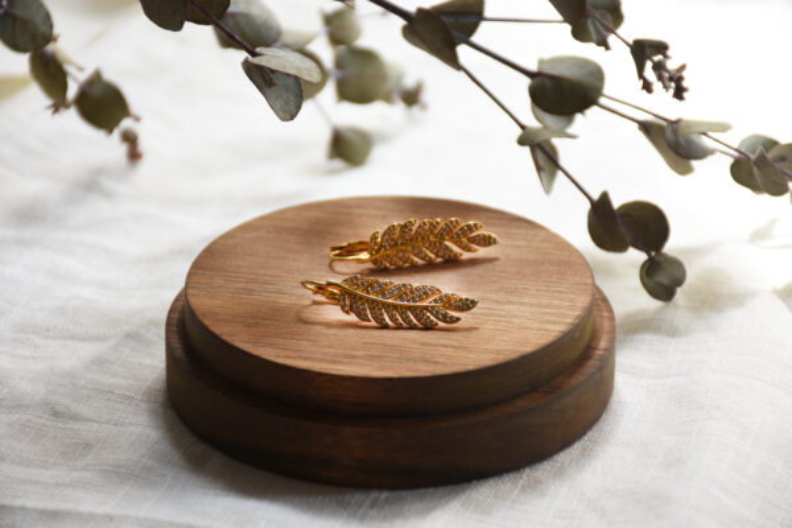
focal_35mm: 158
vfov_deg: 8.7
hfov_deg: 13.0
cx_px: 396
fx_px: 3465
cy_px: 264
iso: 200
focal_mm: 105
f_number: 5.6
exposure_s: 1/60
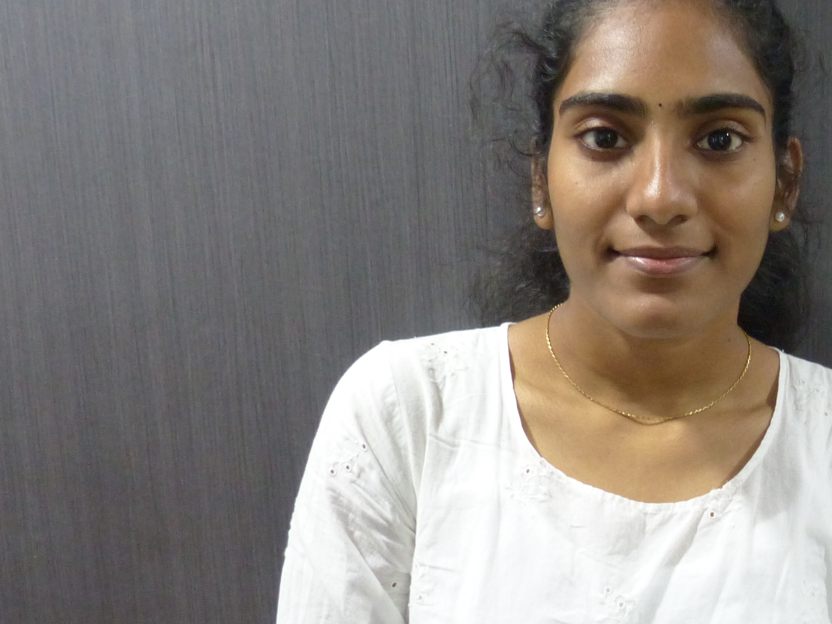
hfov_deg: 37.0
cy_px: 339
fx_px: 1178
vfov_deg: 29.7
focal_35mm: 49
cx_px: 707
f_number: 2.8
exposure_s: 1/20
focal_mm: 4.5
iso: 400
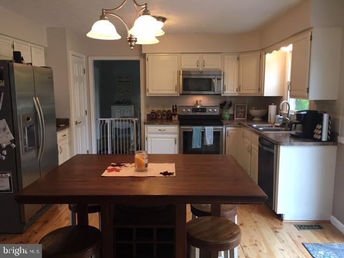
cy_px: 129
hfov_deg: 61.7
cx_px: 172
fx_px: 288
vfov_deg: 48.2
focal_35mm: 29
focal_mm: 4.15
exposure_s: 1/30
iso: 80
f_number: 2.2
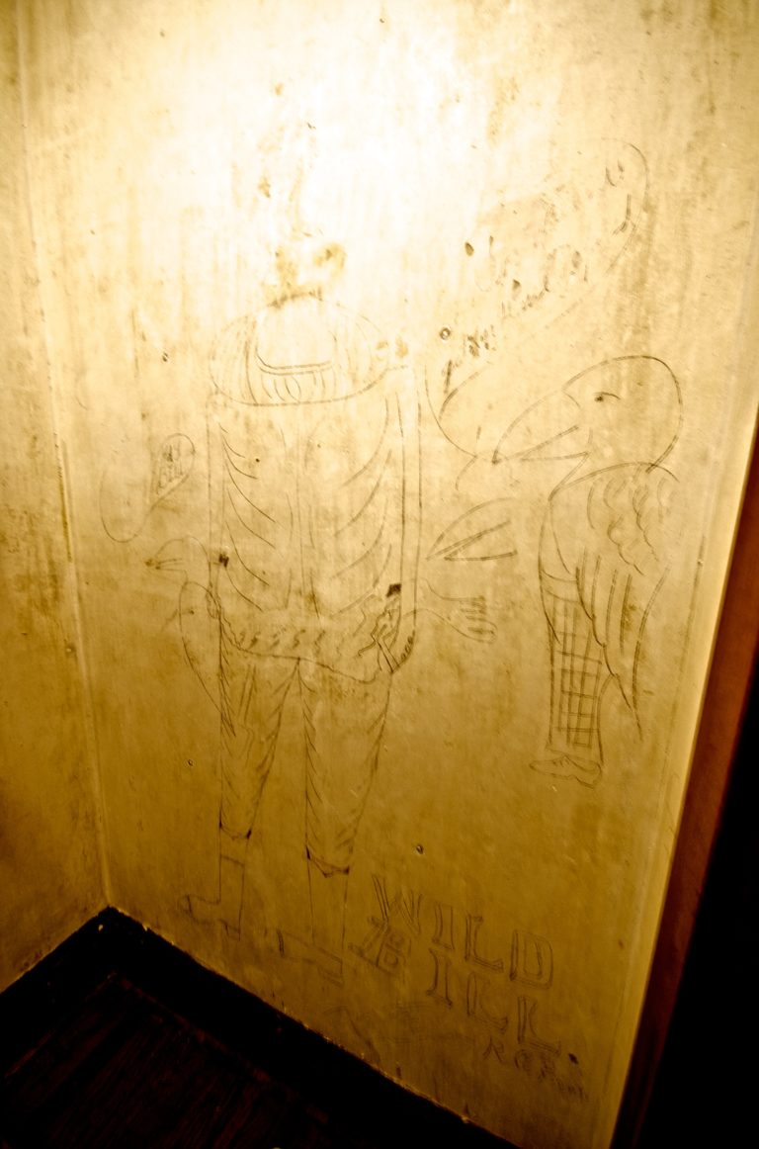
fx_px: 477
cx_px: 380
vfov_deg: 100.5
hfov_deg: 77.0
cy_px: 574
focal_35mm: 15
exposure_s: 1/6
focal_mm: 10
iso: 400
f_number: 4
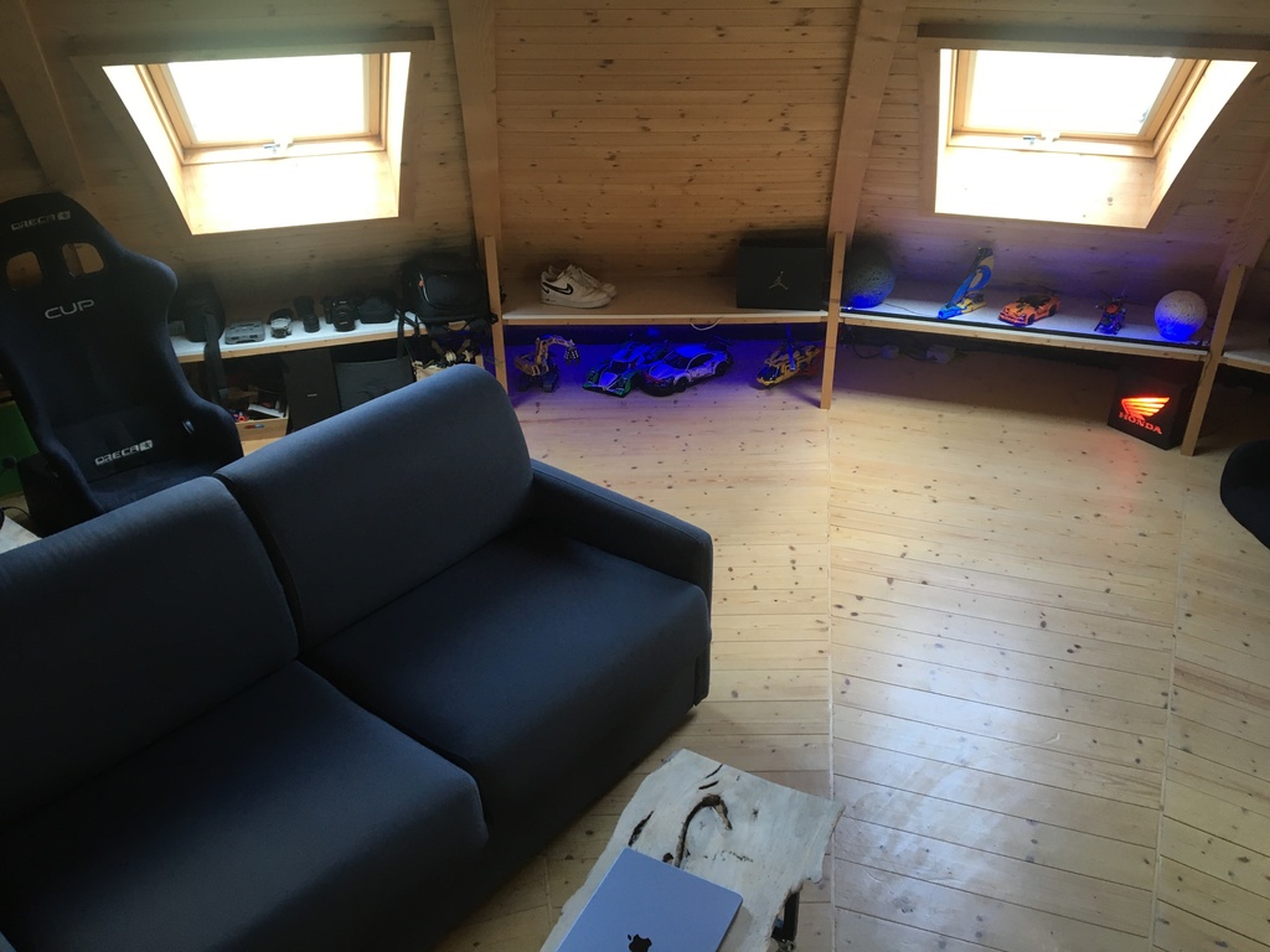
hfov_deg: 61.7
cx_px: 635
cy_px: 476
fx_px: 1064
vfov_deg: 48.2
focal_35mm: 29
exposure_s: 1/33
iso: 100
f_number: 2.2
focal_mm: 4.15
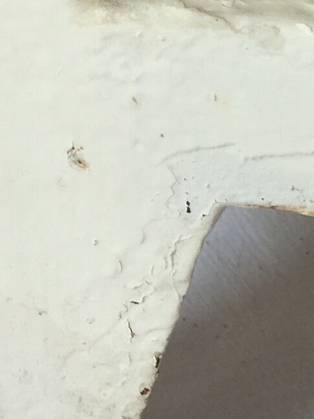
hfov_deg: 10.2
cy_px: 179
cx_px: 145
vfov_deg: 13.5
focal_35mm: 146
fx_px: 1766
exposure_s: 1/106
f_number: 2.2
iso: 32
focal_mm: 4.15
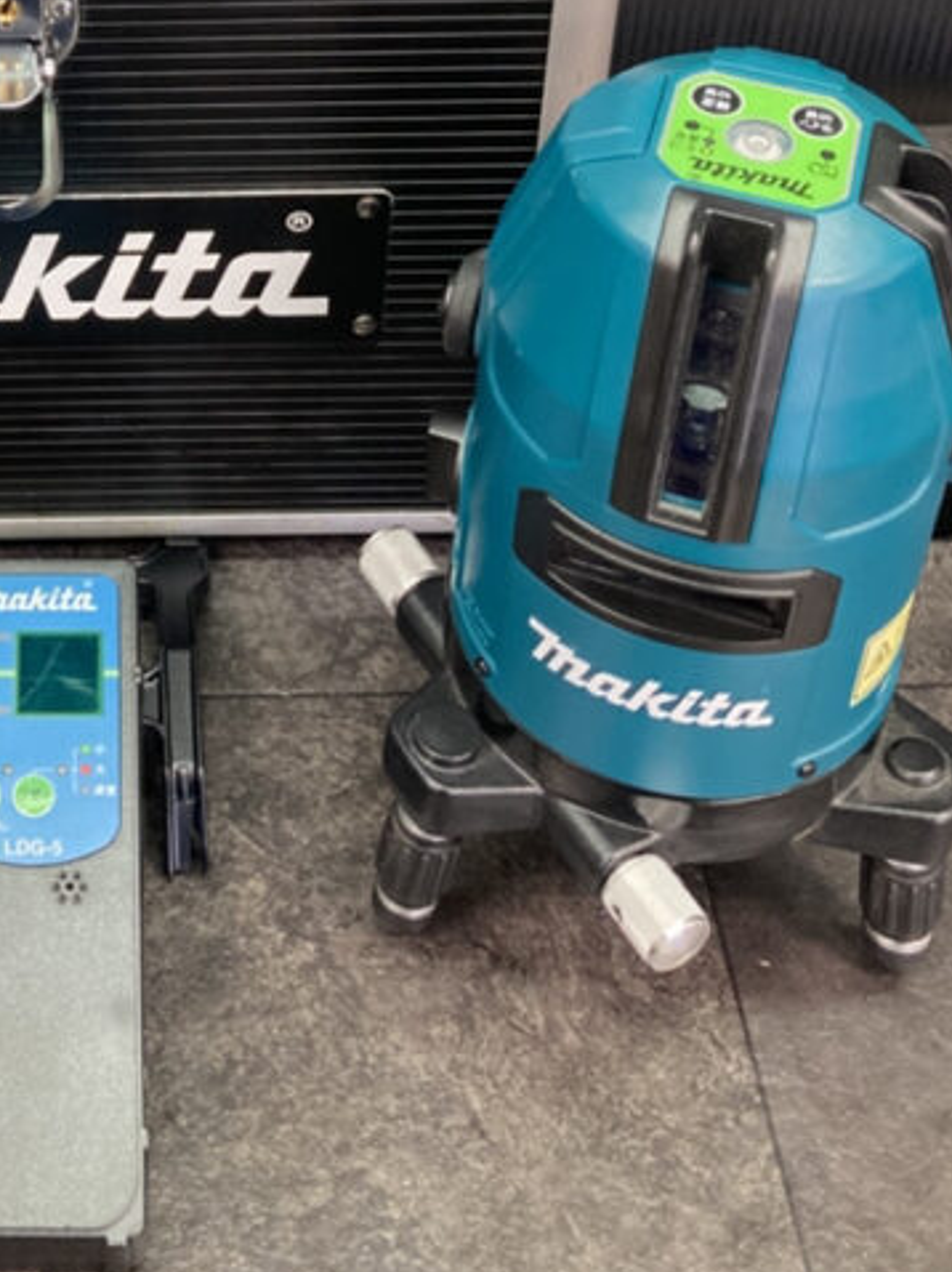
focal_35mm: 60
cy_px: -53
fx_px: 2202
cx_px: 16
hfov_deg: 23.4
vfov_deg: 29.6
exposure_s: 1/60
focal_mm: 3.99
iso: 125
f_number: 1.8
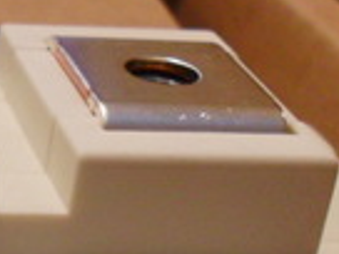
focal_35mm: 129
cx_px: -167
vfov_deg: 11.1
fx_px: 1263
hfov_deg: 14.3
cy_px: 352
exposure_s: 1/45
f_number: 3
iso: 200
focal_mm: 6.3
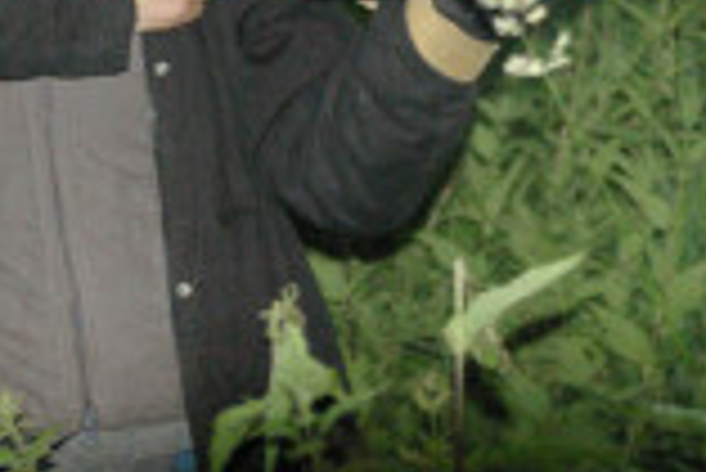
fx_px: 4888
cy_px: -148
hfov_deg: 8.3
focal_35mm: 249
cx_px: 535
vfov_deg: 5.5
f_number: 4
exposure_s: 1/90
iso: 1600
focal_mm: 58
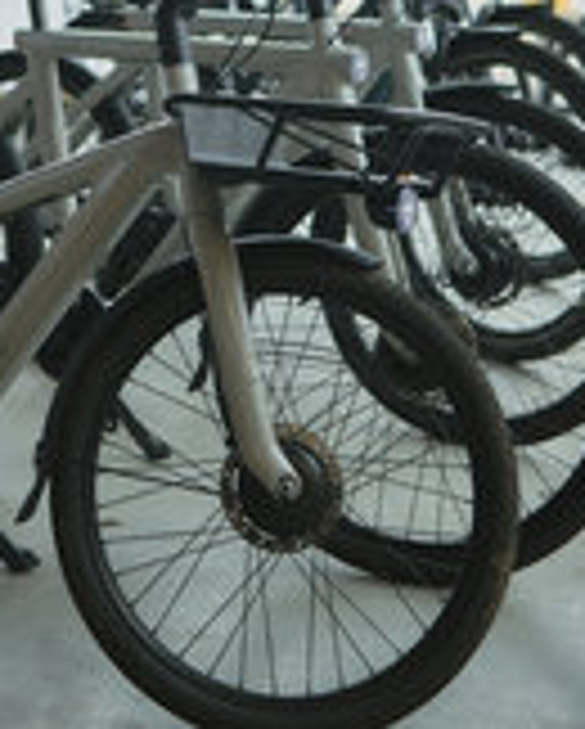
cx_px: 160
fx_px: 1750
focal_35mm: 81
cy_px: -117
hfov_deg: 18.9
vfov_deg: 22.0
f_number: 1.4
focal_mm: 35
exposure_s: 1/800
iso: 800
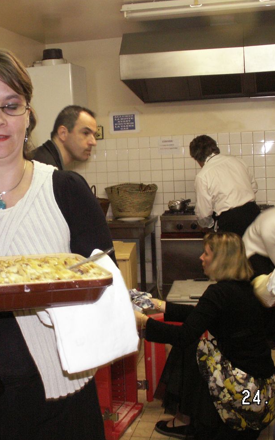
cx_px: 93
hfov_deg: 24.3
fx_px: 636
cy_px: 213
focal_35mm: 53
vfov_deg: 38.2
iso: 160
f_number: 2.8
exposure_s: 1/40
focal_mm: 5.86
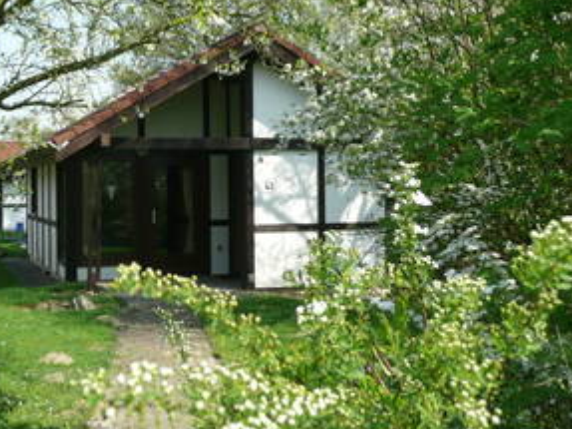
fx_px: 875
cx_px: 247
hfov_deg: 36.1
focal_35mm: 53
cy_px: 188
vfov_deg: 27.5
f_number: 3.8
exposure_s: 1/320
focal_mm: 6.2
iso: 100
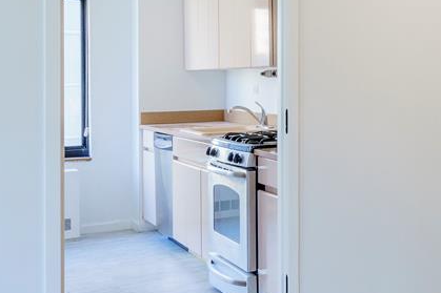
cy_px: 90
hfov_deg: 26.7
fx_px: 673
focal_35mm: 55
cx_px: 650
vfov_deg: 24.4
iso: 320
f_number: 10
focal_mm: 12
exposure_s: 1/6
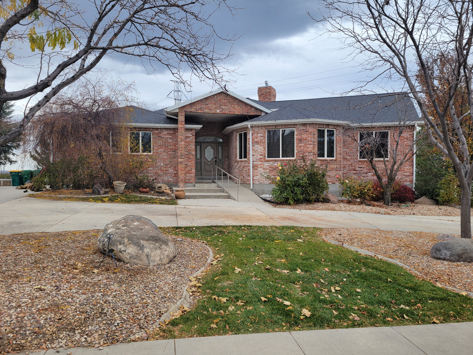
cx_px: 236
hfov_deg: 65.3
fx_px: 369
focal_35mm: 27
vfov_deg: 51.4
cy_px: 183
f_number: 1.8
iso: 40
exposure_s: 1/670
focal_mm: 5.4
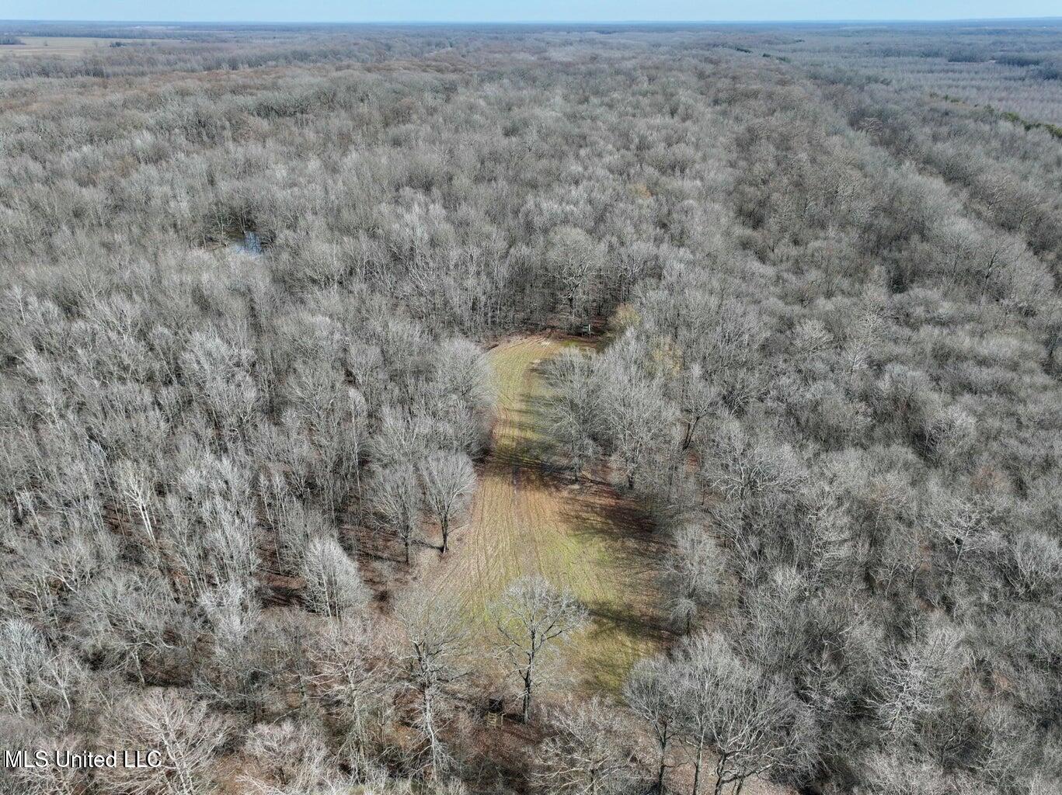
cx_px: 531
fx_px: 736
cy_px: 398
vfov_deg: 56.8
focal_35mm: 24
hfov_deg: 71.6
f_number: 2.8
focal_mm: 12.29
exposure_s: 1/1600
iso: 100
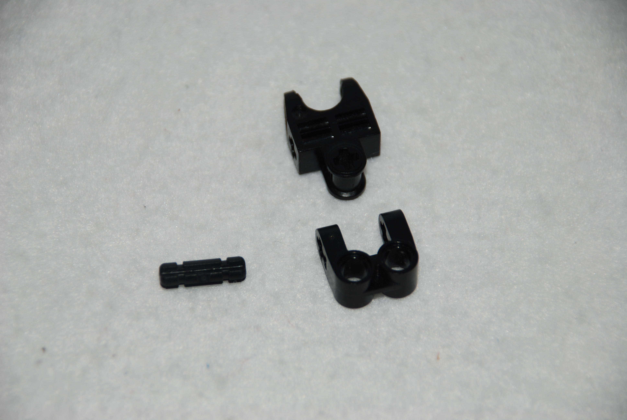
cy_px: 210
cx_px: 314
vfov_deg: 7.7
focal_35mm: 180
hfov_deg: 11.4
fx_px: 3139
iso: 100
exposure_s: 1/60
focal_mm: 120
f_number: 5.6
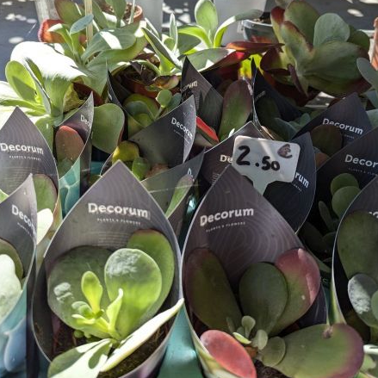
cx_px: 189
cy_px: 177
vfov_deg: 55.6
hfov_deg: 55.6
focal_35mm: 29
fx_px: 358
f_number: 1.85
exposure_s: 1/654
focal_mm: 6.81
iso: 39
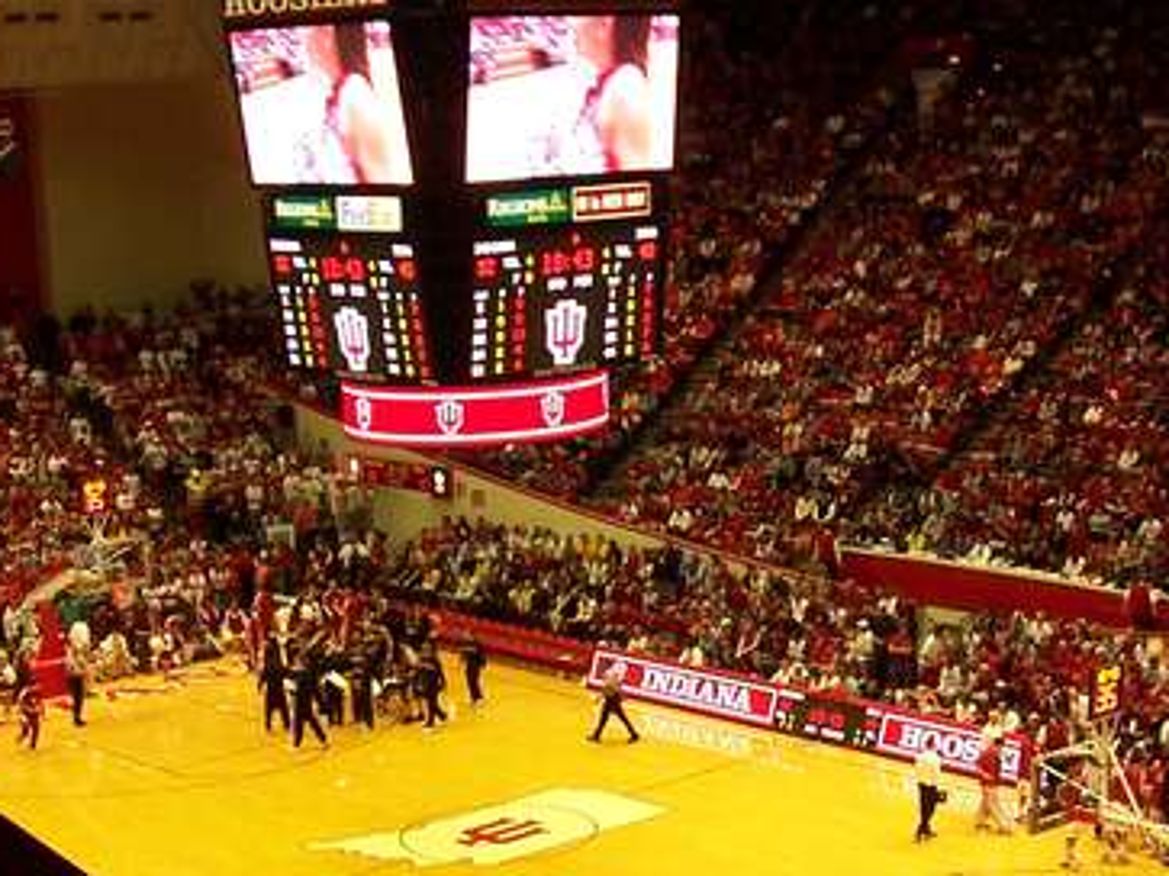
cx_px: 783
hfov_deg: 26.9
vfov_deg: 20.2
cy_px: 721
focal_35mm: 72
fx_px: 2431
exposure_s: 1/30
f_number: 2.7
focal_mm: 5.6
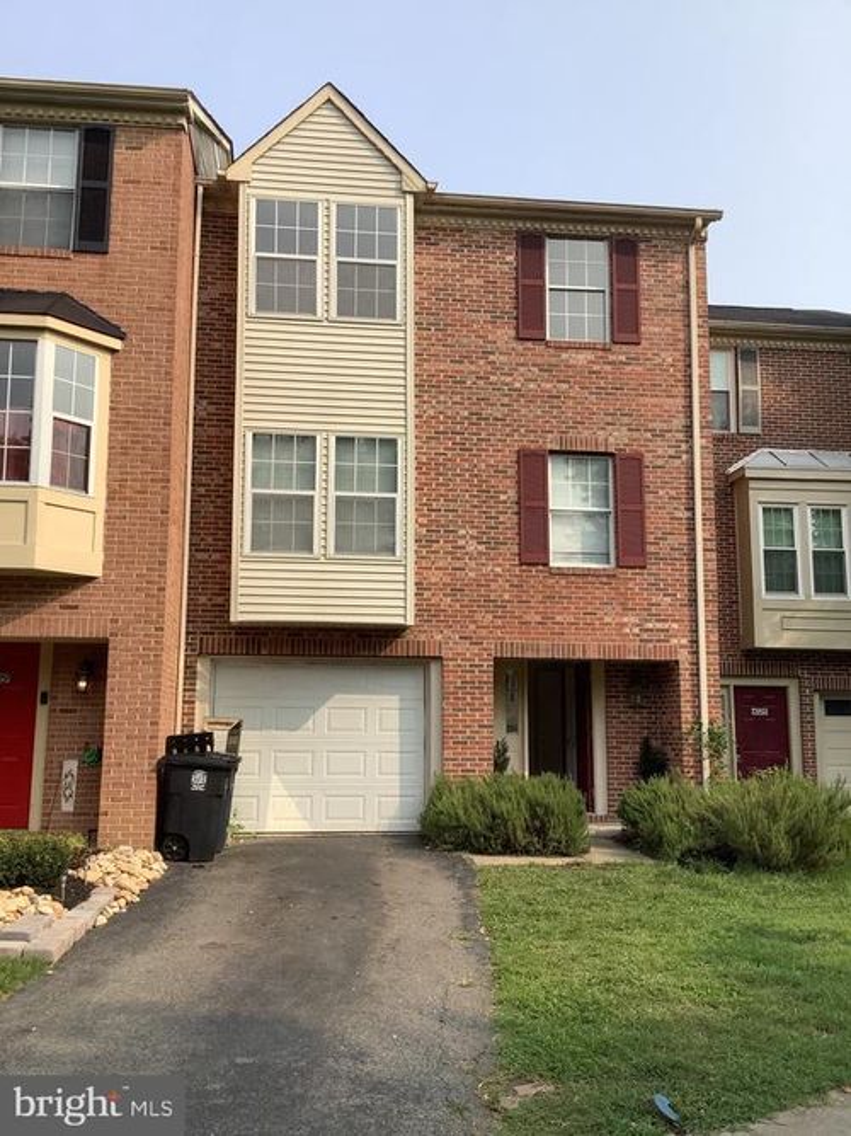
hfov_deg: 45.4
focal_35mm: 31
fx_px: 1016
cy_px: 568
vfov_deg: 58.4
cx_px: 426
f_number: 2.4
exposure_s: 1/936
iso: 25
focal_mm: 3.3
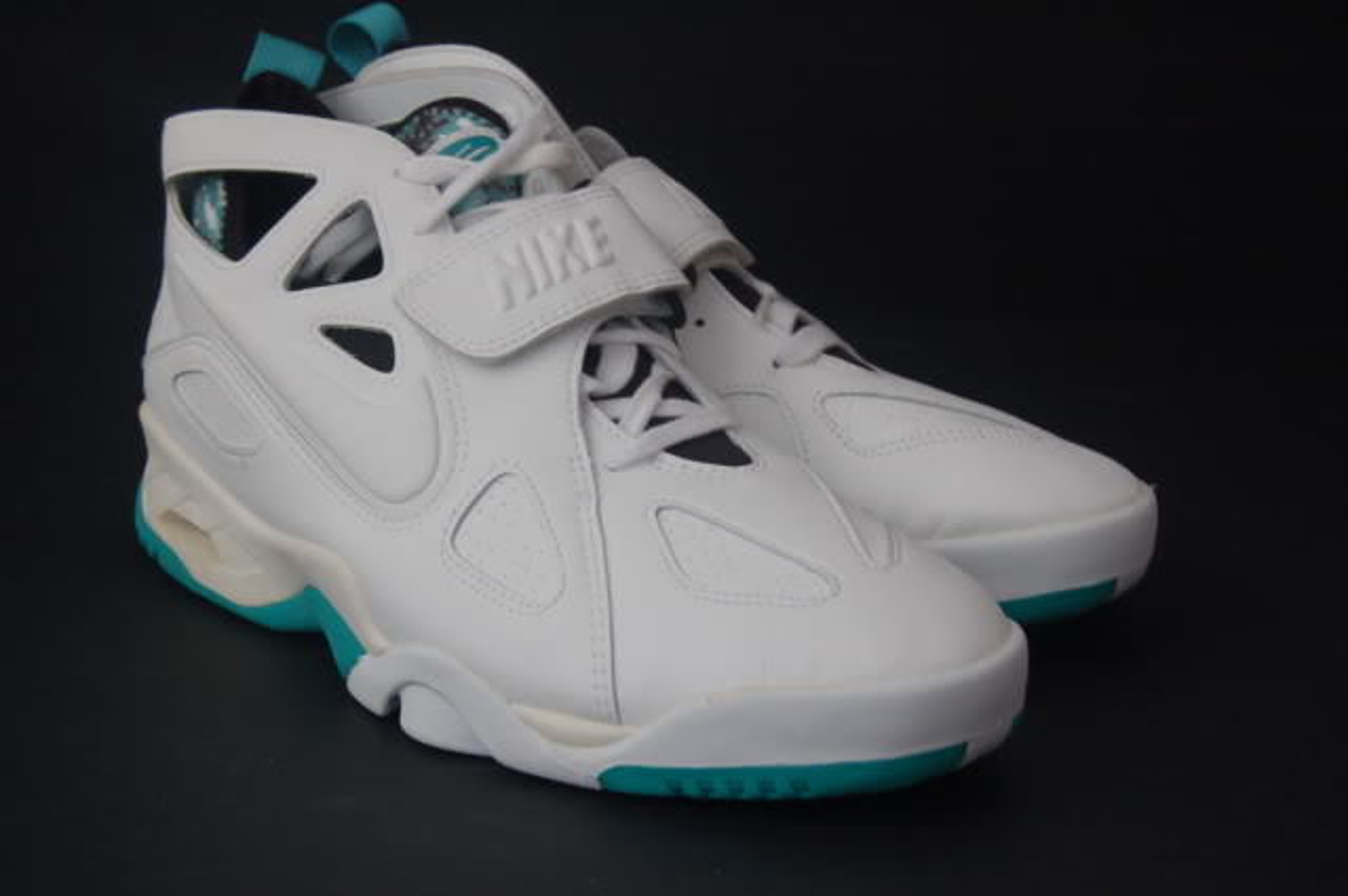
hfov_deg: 35.1
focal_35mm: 57
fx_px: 2133
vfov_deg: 23.7
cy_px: 448
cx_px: 674
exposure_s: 1/6
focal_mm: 38
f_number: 6.3
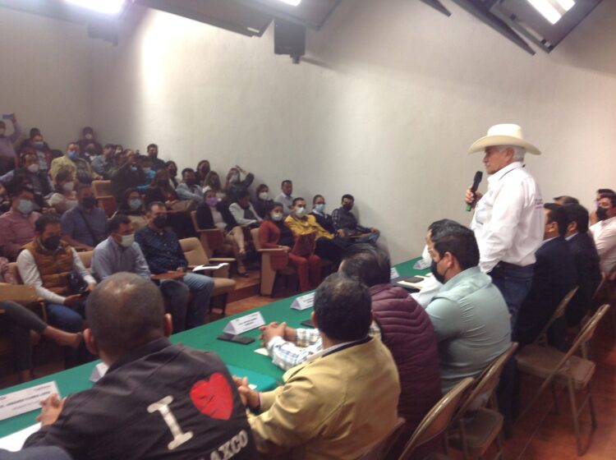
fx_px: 622
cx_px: 308
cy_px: 230
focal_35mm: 35
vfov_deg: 40.6
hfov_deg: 52.7
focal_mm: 4.28
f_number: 2.4
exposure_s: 1/15
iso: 80
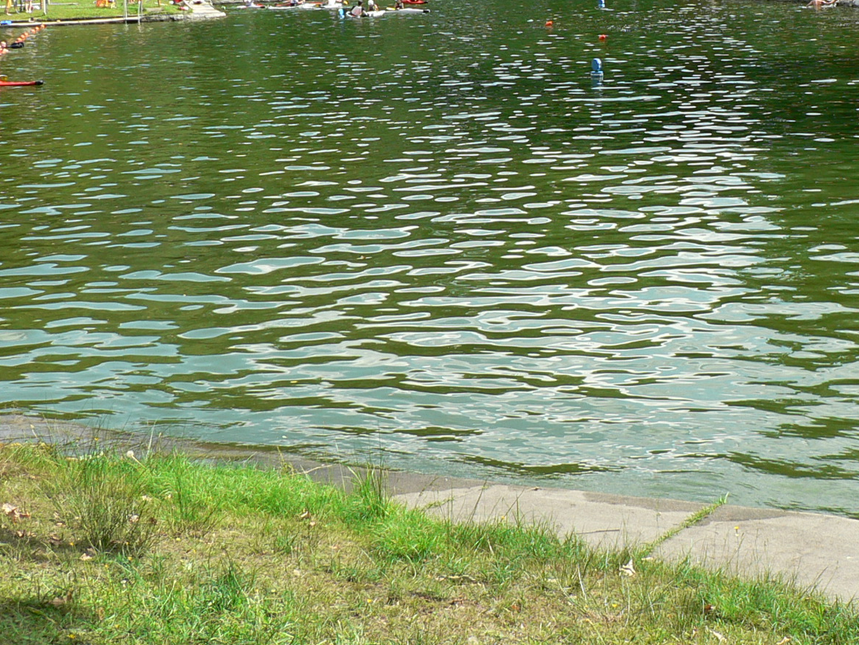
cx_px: 499
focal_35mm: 75
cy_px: 128
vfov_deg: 19.4
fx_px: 1862
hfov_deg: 26.0
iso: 80
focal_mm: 7.1
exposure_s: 1/250
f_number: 4
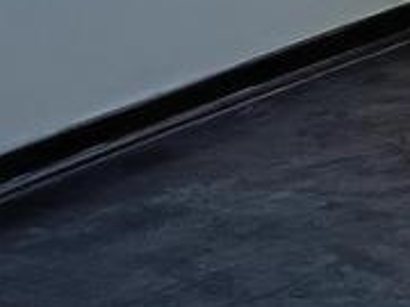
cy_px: -255
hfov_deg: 8.7
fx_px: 2523
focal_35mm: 213
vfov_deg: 6.8
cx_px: 836
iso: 570
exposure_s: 1/900
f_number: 1.75
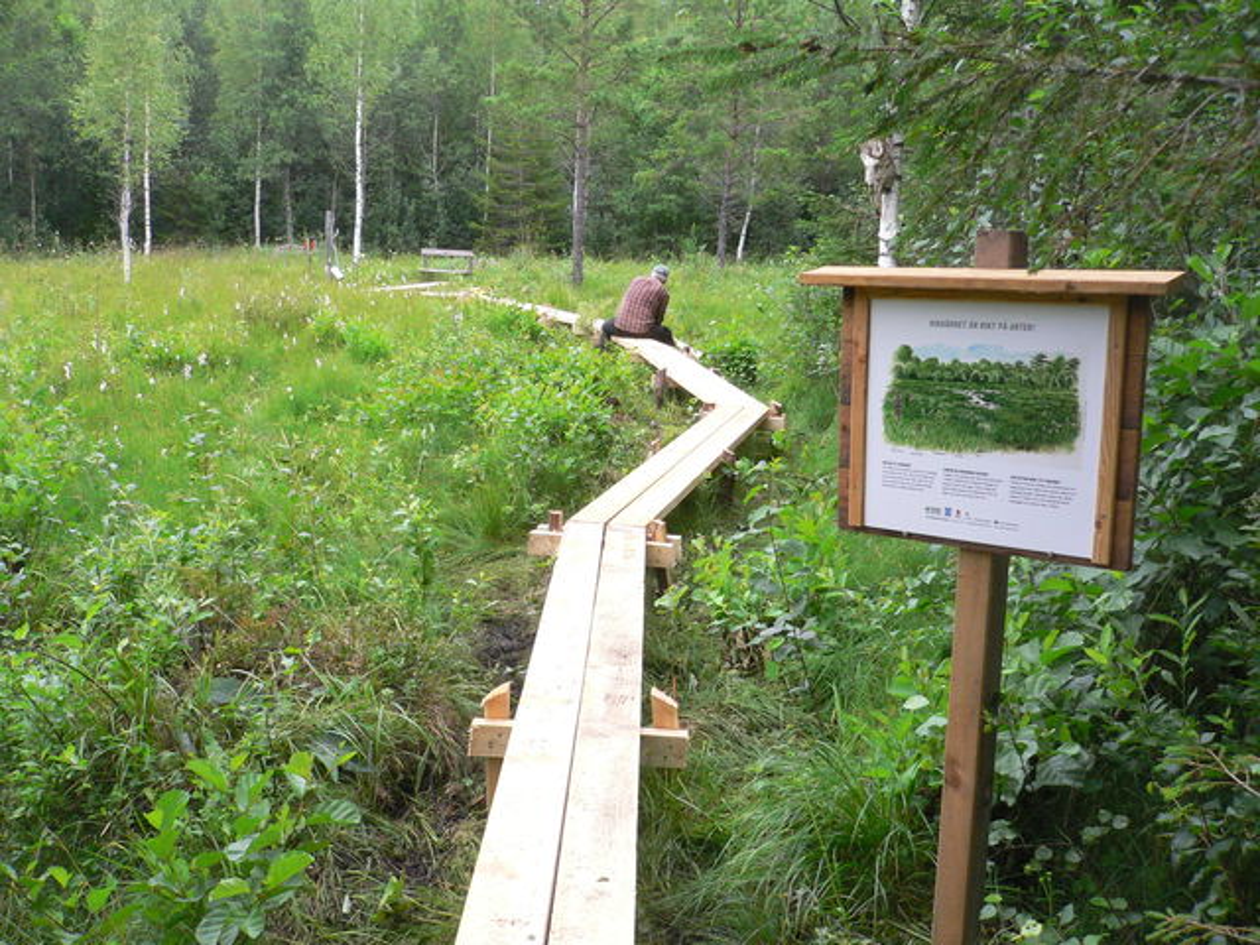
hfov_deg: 52.6
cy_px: 472
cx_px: 630
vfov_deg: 40.7
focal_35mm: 35
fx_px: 1274
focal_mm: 5.8
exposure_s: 1/320
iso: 200
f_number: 2.8
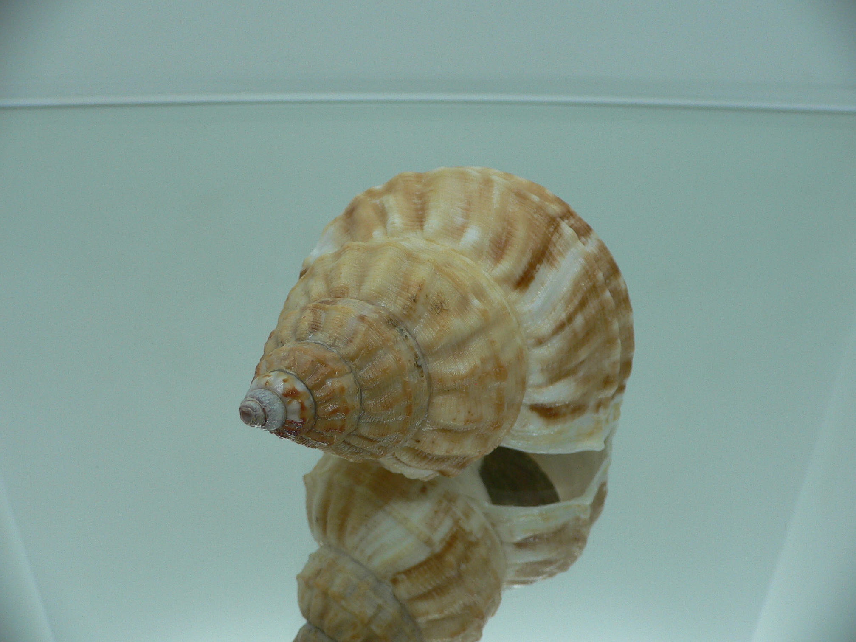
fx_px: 865
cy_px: 321
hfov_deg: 52.6
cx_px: 428
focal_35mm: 35
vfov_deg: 40.7
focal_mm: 4.6
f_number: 2.8
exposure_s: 1/60
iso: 80
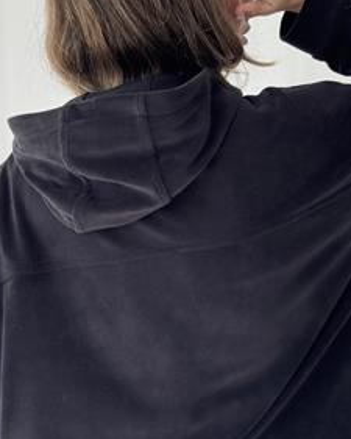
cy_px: 188
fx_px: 1155
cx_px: 200
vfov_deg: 21.5
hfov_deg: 17.3
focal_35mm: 89
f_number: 1.78
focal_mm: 6.76
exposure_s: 1/255
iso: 64
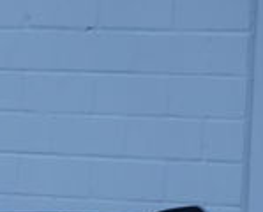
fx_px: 2973
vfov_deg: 4.1
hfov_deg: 4.9
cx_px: -381
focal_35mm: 381
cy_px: 293
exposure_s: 1/42
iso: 800
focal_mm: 52.7
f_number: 4
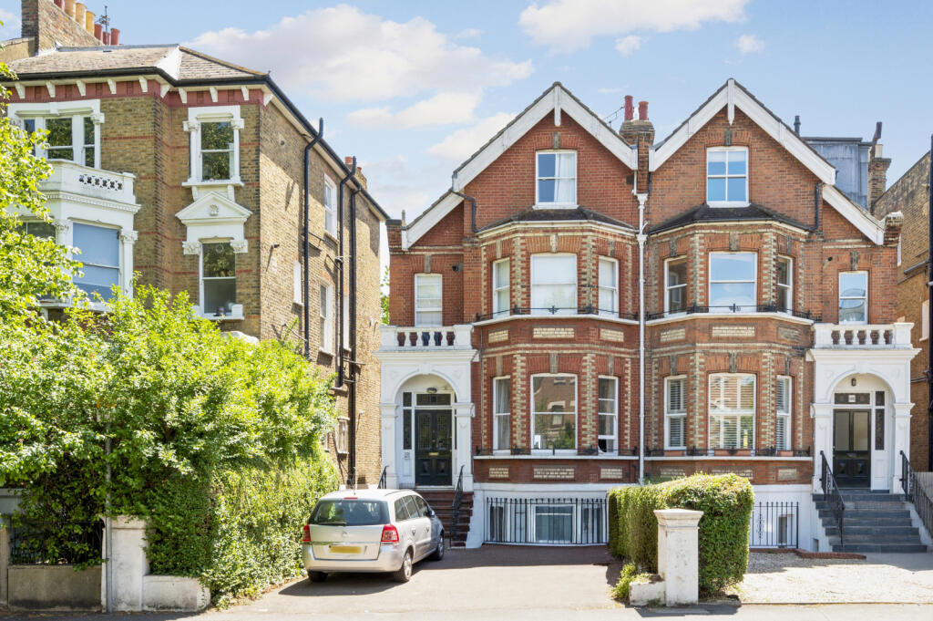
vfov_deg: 65.9
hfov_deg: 88.5
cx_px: 466
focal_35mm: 18
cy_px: 310
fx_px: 479
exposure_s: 1/125
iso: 200
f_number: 8
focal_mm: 18.5
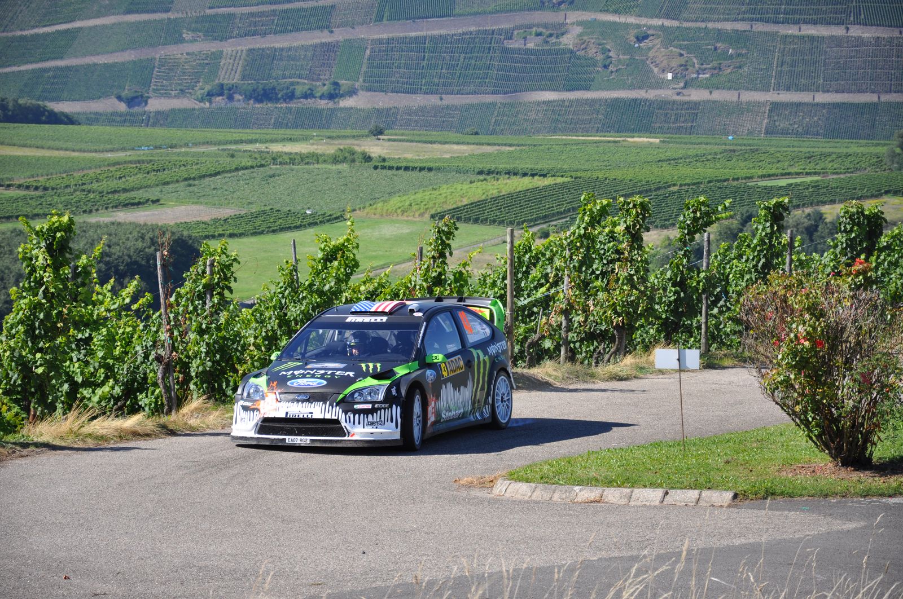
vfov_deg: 8.7
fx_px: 3945
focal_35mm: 158
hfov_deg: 13.1
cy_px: 300
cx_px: 452
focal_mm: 105
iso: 200
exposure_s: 1/500
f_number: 5.6
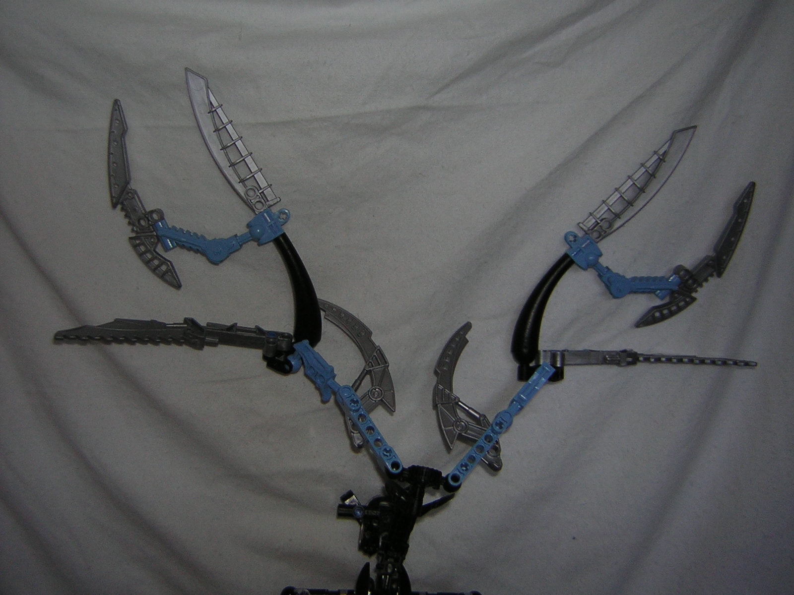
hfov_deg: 51.4
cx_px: 397
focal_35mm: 36
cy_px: 298
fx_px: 826
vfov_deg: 39.7
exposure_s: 1/60.1
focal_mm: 4.7
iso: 50
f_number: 2.6
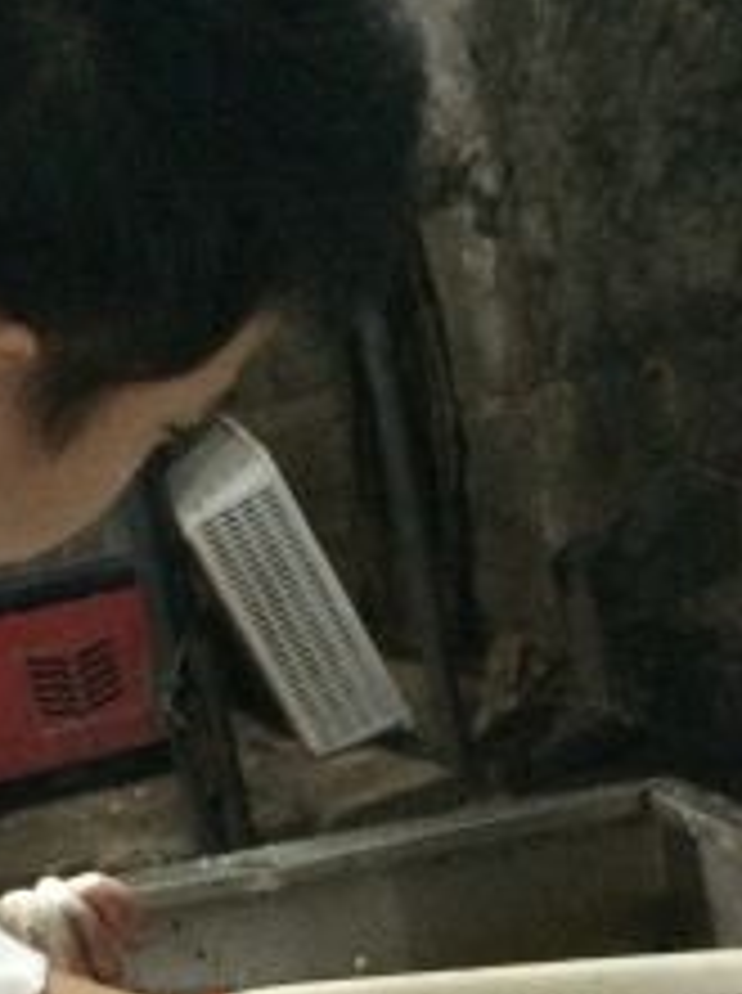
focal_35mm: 92
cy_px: 1237
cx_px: 488
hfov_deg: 16.0
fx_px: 2637
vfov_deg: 19.9
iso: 320
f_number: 2.2
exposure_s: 1/15
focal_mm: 4.15
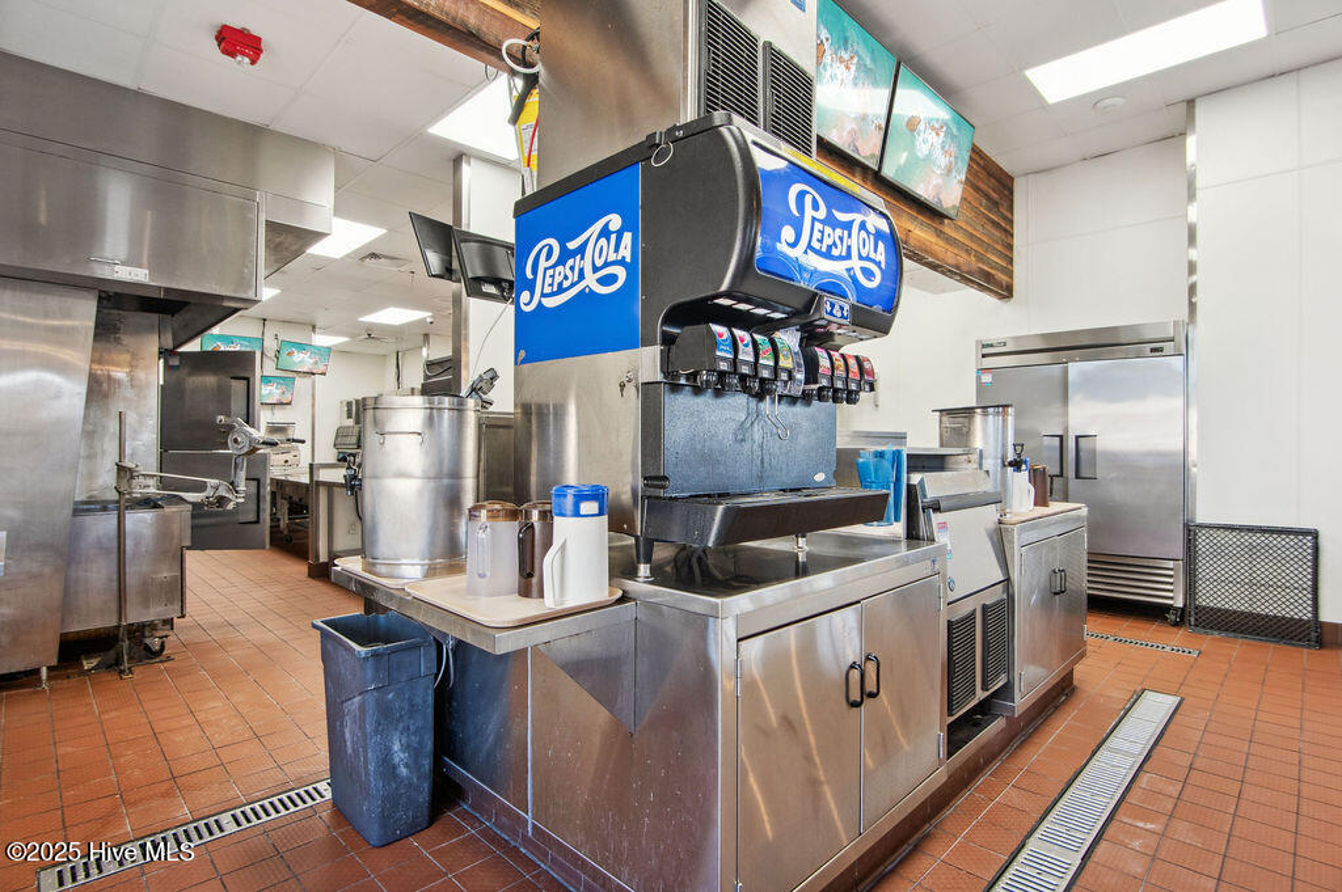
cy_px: 446
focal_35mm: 17
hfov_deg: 93.3
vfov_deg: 70.3
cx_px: 671
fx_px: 633
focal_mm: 17
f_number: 8
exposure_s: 1/20
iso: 800
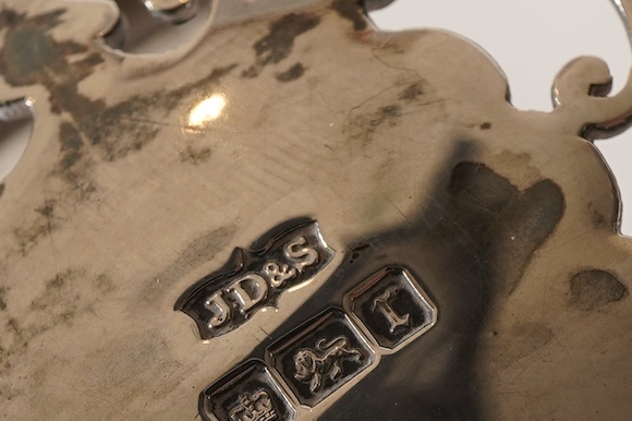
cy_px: 392
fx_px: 2298
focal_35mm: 131
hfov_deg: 15.7
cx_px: 315
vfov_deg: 10.4
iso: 320
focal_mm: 30
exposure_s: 1/125
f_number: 16
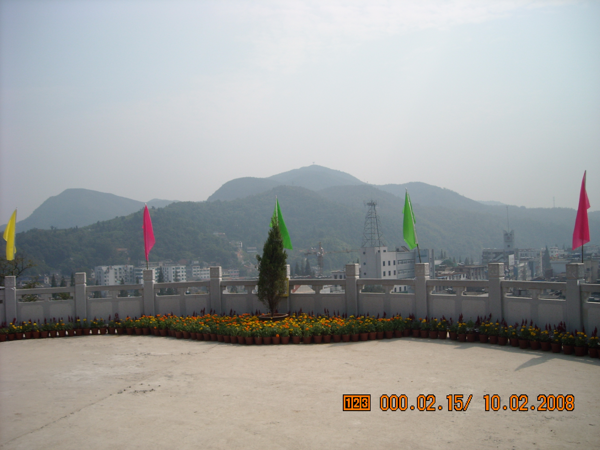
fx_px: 607
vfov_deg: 40.7
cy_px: 225
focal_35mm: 35
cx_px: 300
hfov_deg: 52.6
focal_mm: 5.7
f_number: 5.6
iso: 64
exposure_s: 1/500
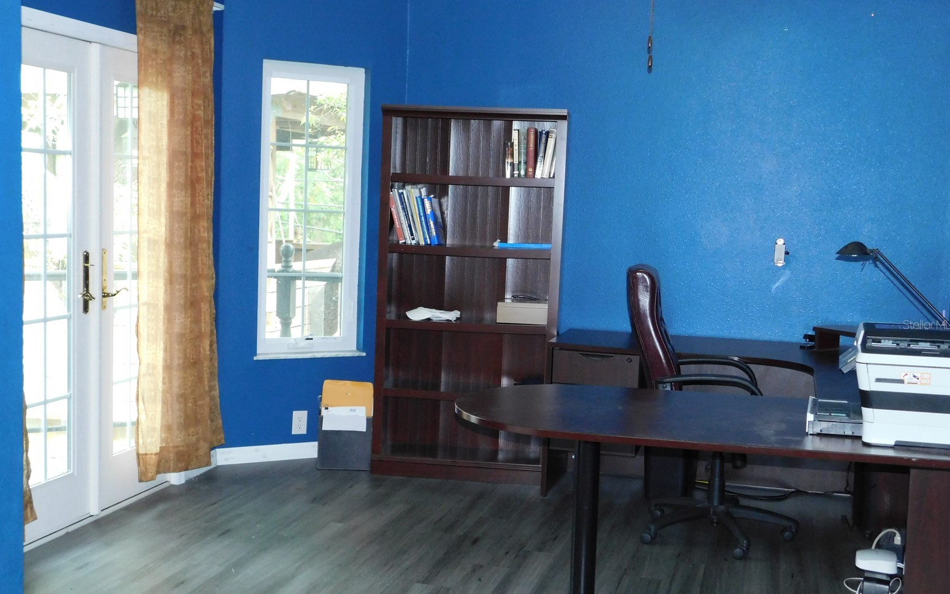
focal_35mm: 43
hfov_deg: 46.2
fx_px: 1113
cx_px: 478
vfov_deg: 29.8
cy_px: 324
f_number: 3.6
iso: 560
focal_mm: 7.1
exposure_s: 1/30
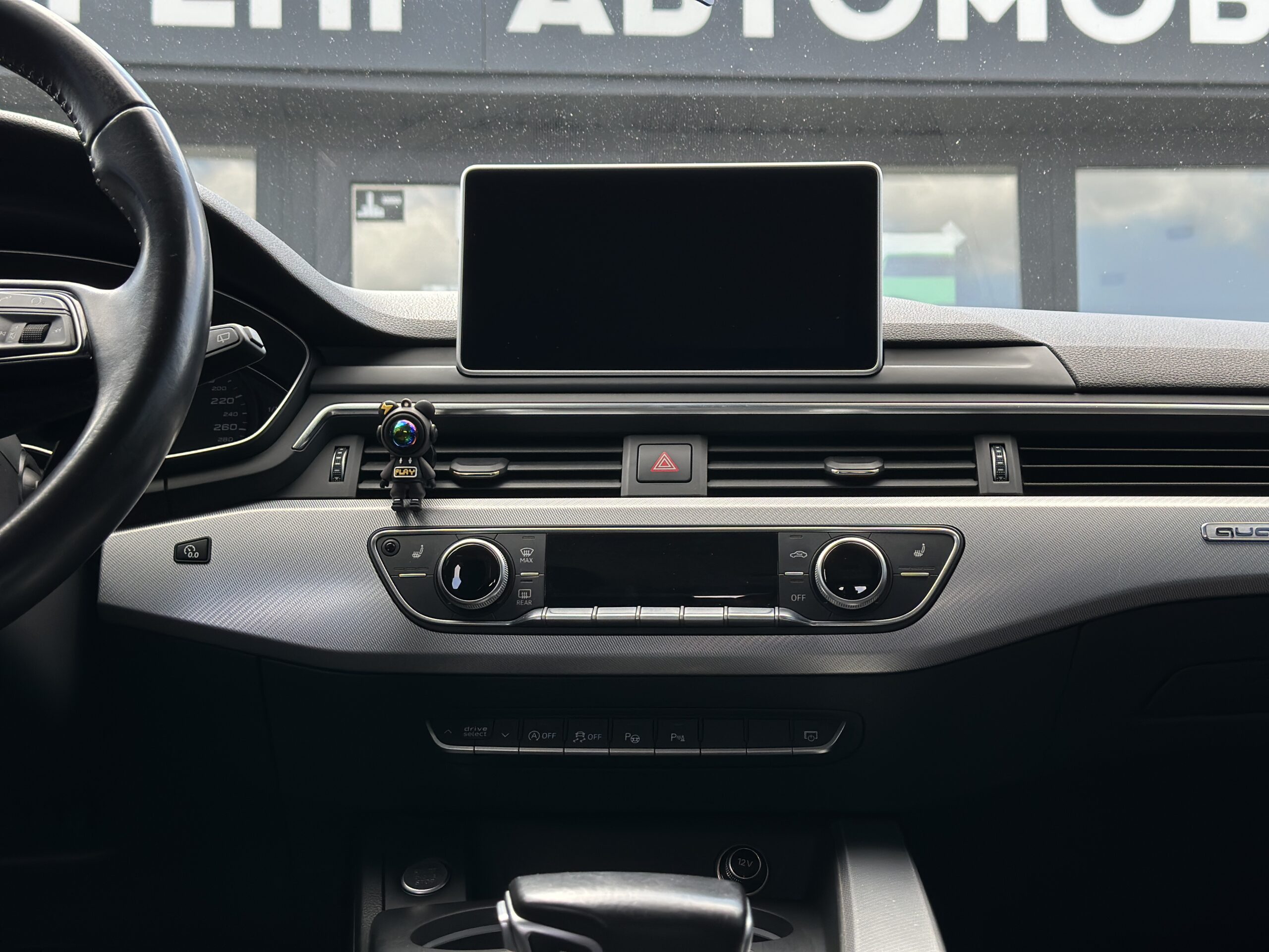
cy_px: 476
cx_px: 634
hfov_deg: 39.7
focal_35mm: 48
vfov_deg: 30.3
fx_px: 1760
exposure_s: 1/464
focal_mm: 6.86
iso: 80
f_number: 1.78
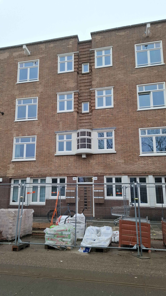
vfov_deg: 71.9
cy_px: 153
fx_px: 203
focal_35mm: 26
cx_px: 72
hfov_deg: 44.3
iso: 50
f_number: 1.8
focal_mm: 5.54
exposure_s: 1/200
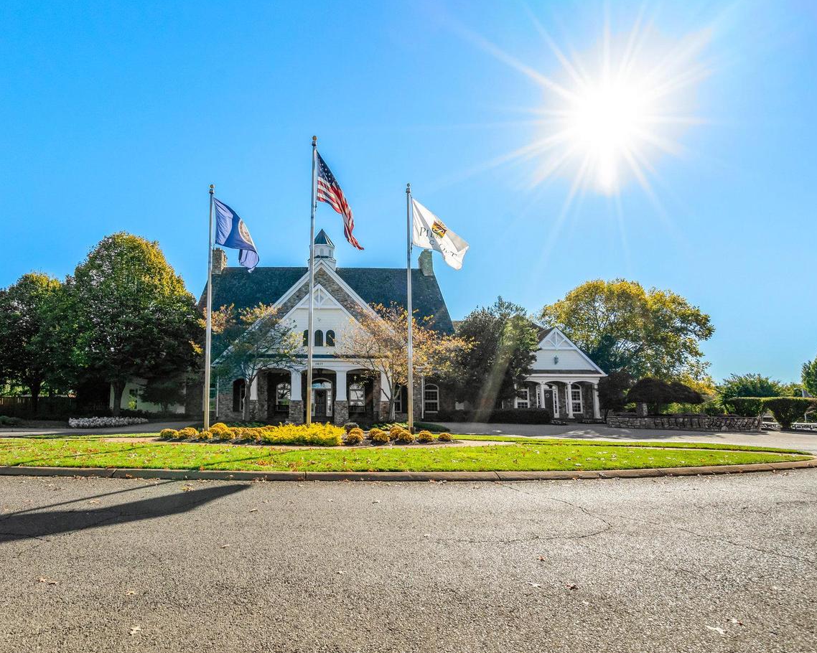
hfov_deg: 82.4
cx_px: 332
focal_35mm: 19
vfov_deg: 70.8
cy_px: 342
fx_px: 459
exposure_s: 1/2000
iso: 1250
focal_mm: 16
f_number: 8
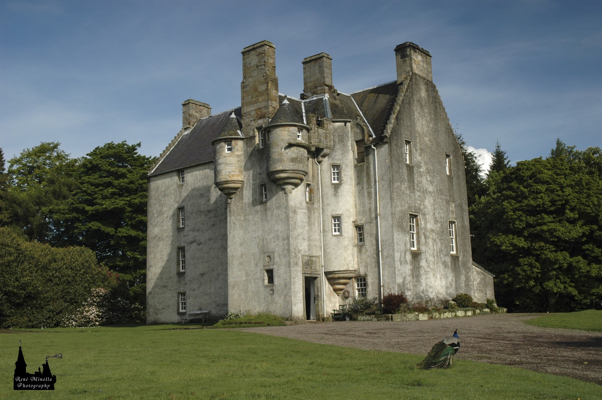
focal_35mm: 44
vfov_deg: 30.8
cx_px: 301
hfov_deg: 45.0
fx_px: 727
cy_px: 200
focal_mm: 29
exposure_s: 1/200
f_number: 8
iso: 200
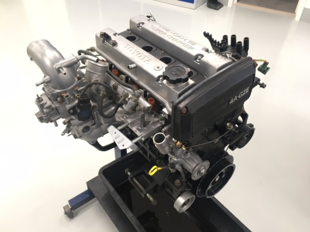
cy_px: 116
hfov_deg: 61.7
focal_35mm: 29
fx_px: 260
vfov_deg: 48.2
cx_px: 155
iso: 80
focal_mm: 4.15
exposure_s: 1/33
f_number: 2.2
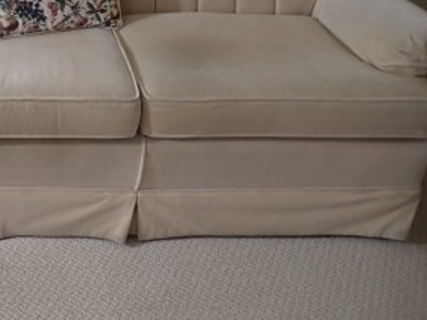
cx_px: -5
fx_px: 703
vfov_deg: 25.4
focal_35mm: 57
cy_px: 84
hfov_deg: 31.1
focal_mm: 4.5
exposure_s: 1/30
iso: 200
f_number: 2
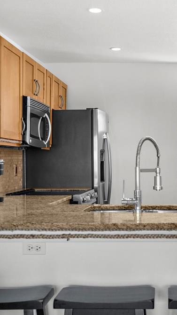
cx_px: 165
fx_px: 467
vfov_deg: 37.2
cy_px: 157
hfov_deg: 20.9
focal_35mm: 56
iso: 400
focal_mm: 35
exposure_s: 1/6
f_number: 7.1
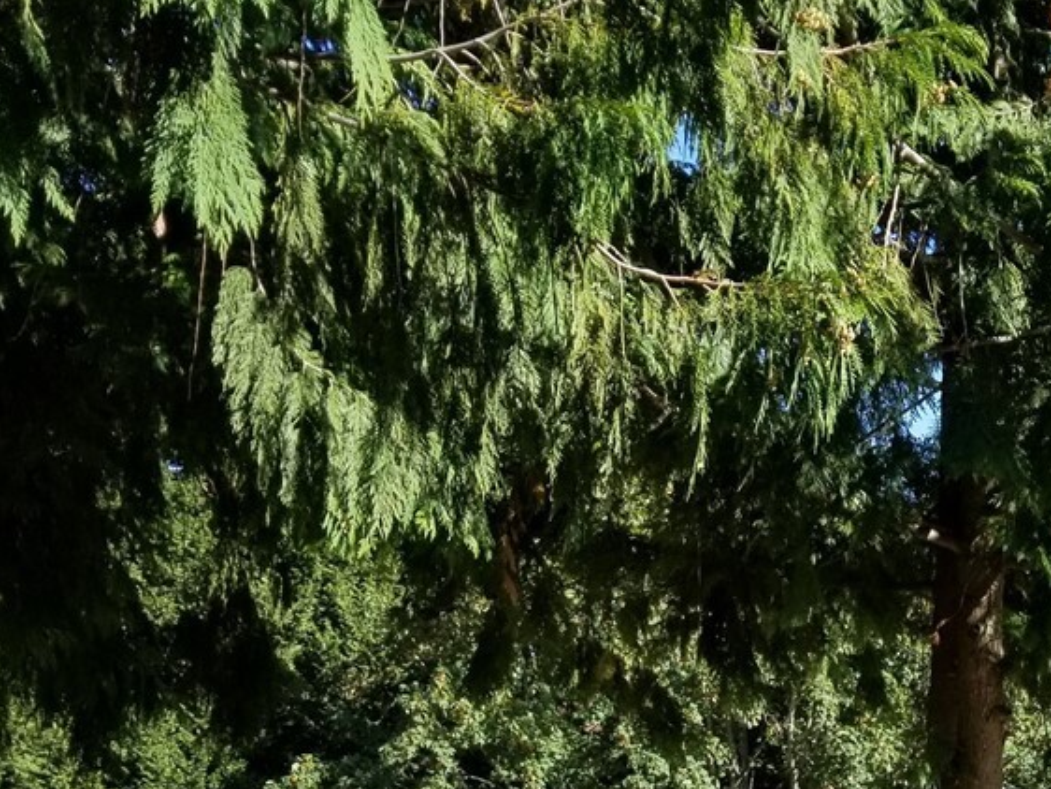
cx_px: 894
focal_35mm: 74
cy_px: 1060
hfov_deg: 25.7
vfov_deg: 18.4
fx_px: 2248
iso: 50
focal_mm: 4.3
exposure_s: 1/1404
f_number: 1.7
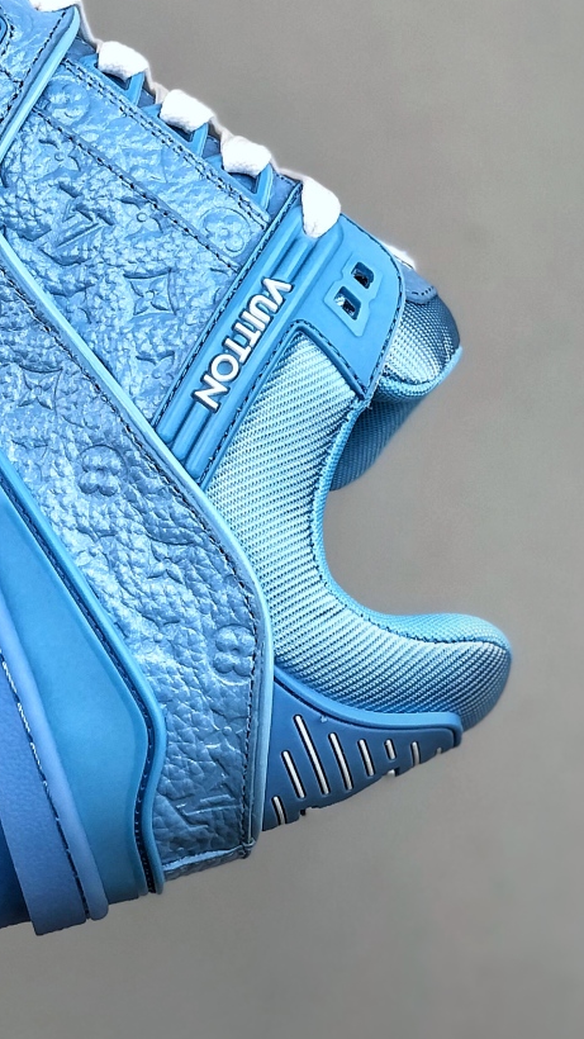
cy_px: 305
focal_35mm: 109
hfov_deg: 10.9
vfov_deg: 19.5
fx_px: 3002
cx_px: -80
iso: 20
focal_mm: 6.6
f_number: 2.8
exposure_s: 1/50
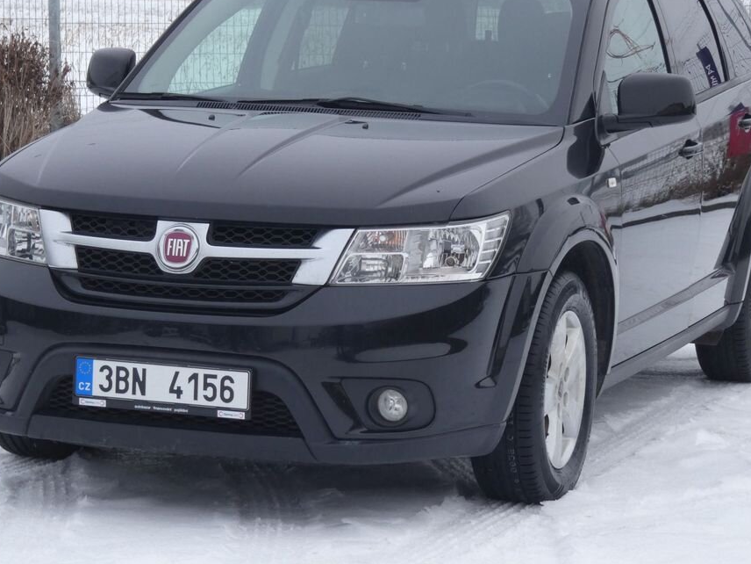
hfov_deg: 15.4
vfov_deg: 11.6
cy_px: 228
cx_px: 380
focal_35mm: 128
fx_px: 2777
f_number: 5.6
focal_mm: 19.2
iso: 160
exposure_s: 1/80
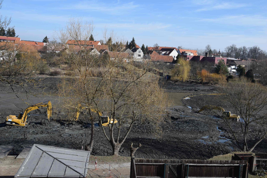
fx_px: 267
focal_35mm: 36
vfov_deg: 36.9
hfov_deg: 53.1
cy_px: 89
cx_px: 134
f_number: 9
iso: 200
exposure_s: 1/320
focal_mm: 24
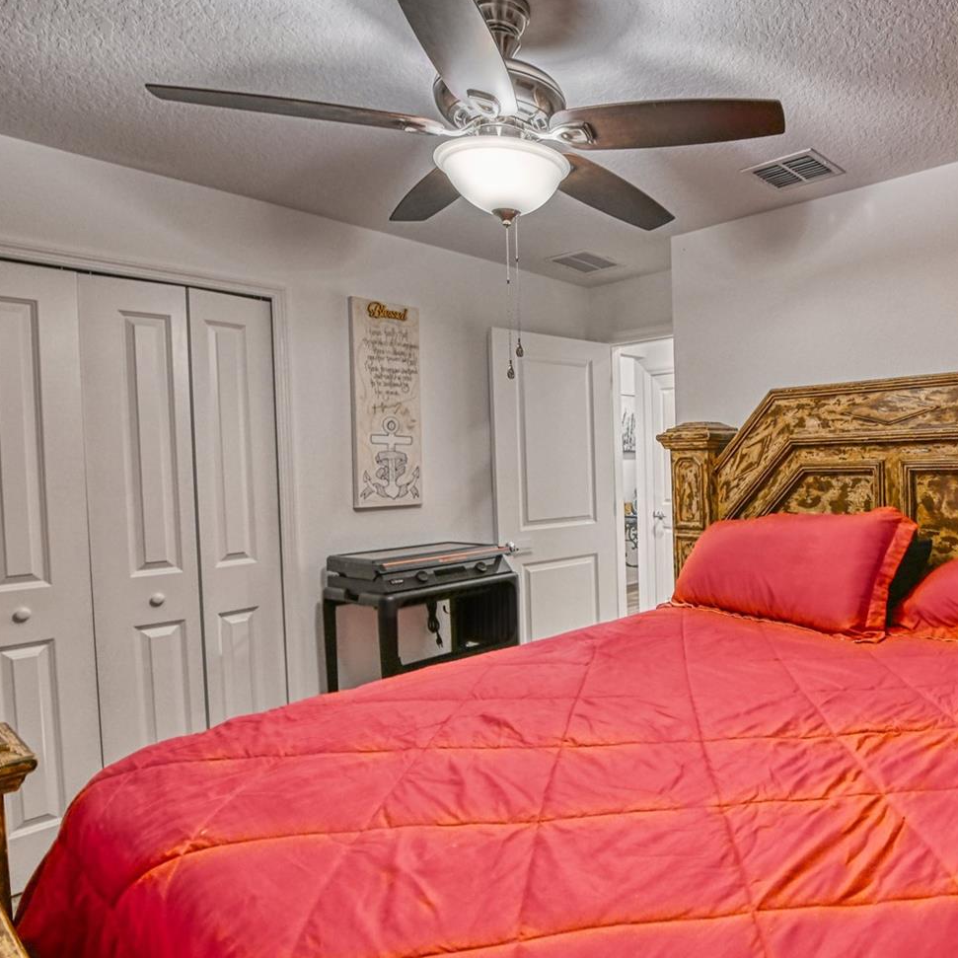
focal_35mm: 21
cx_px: 735
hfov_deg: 66.9
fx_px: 658
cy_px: 489
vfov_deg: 72.1
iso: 2500
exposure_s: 1/200
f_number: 7.1
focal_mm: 15
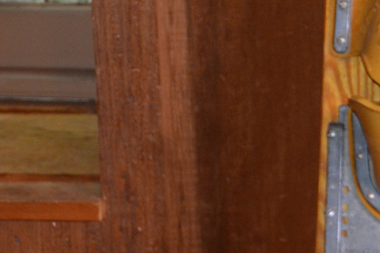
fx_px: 2871
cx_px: 653
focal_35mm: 272
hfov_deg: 7.4
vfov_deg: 5.0
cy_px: 281
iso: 1100
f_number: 5.6
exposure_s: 1/60
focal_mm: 50
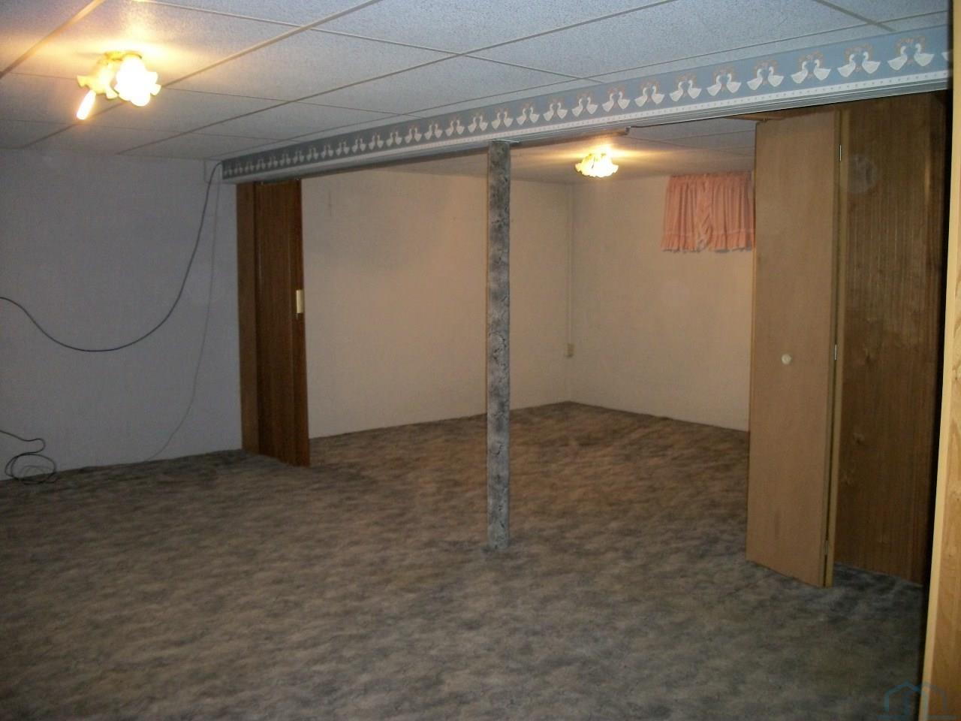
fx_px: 888
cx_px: 480
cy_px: 360
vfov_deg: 44.2
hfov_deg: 56.8
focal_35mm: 32
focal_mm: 5.7
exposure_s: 1/30
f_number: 2.9
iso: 250
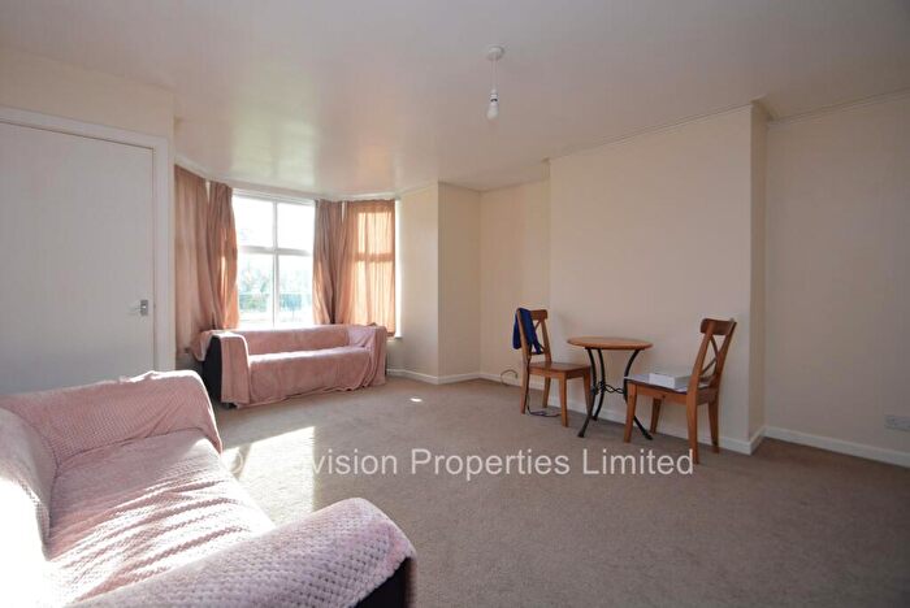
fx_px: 379
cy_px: 304
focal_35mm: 15
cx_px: 455
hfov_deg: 100.3
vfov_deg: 77.4
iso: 400
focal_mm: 10
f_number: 4.8
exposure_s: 1/90
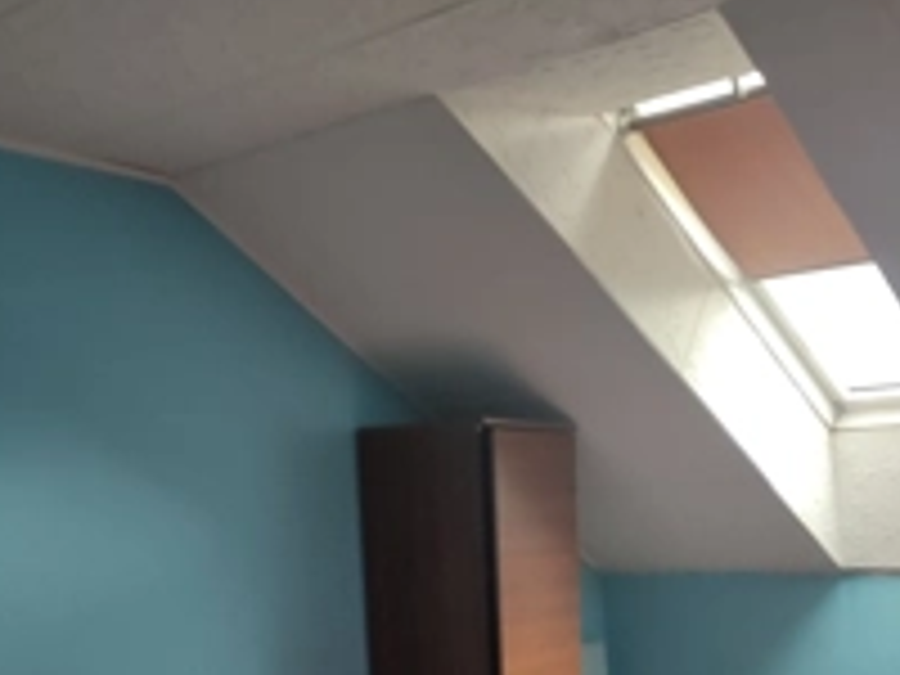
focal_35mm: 48
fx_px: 1248
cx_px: 608
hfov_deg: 39.1
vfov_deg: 27.7
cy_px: 738
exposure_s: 1/33
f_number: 1.89
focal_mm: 5.89
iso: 59
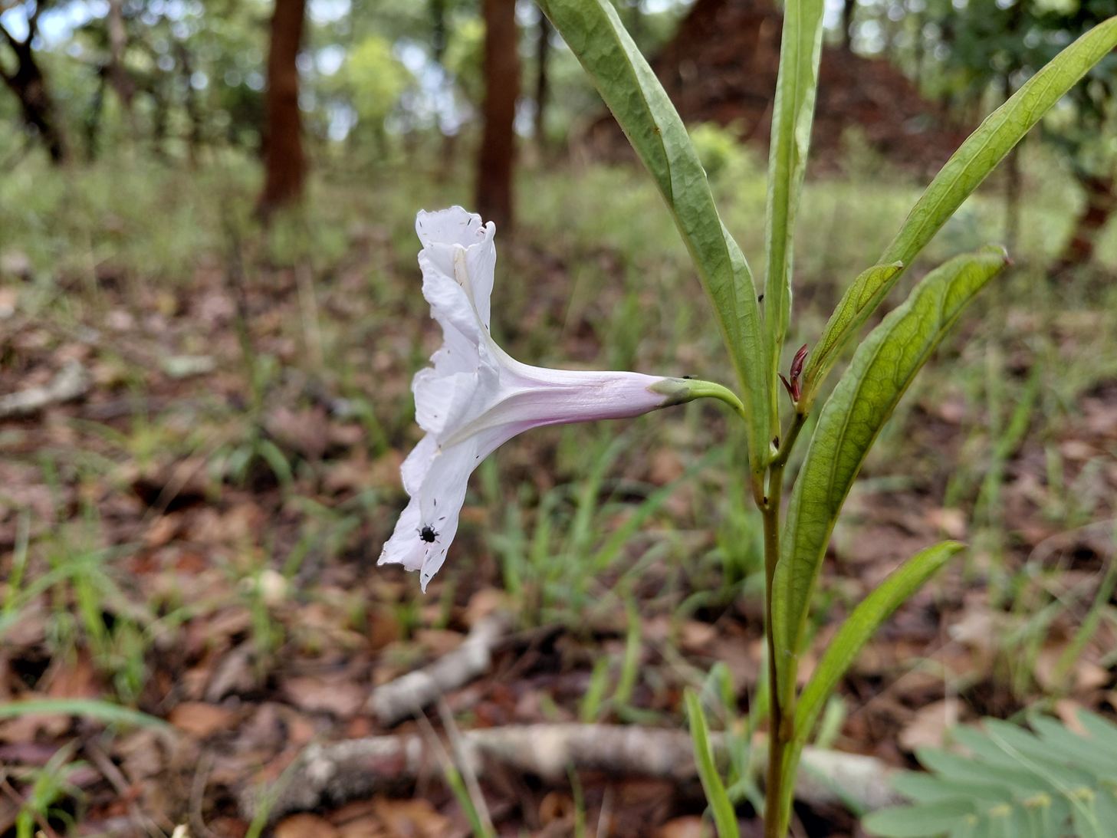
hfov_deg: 69.4
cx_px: 558
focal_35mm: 25
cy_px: 419
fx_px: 807
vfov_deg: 54.9
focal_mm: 4.69
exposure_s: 1/843
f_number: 1.8
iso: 50
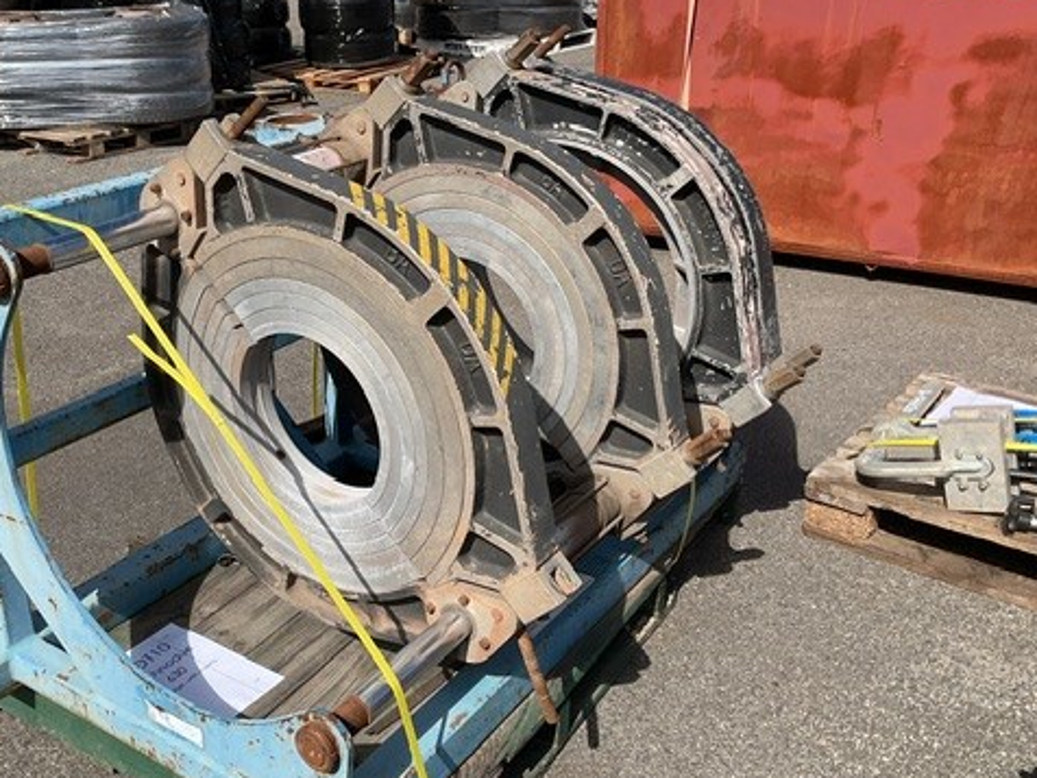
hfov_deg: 47.4
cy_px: 392
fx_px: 1168
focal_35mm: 39
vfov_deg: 36.8
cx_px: 379
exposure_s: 1/2667
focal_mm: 3
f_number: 1.8
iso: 16
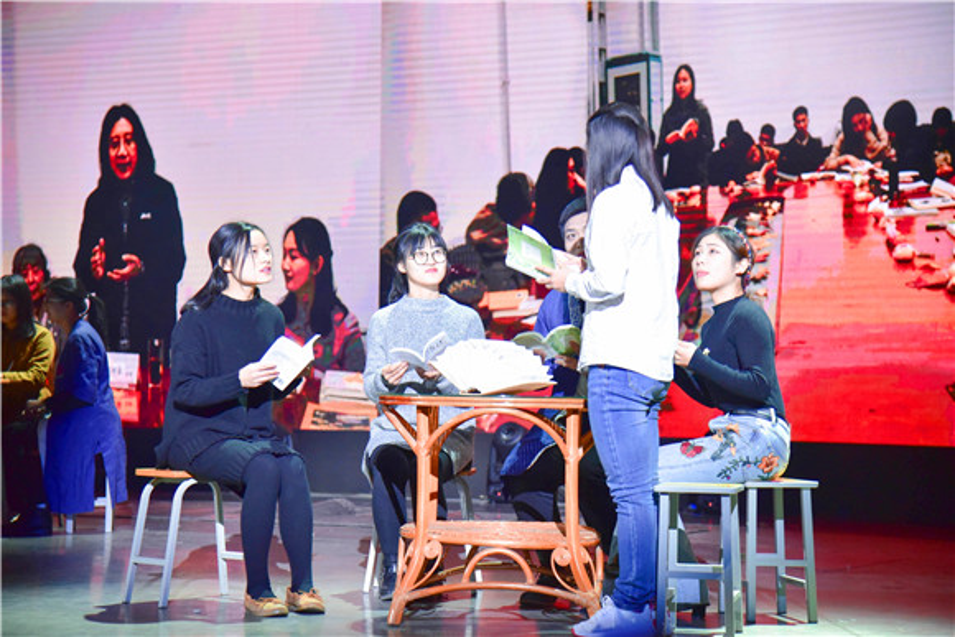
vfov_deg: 17.5
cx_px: 478
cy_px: 318
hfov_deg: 26.0
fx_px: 2070
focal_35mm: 78
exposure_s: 1/250
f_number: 4
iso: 2500
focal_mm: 78
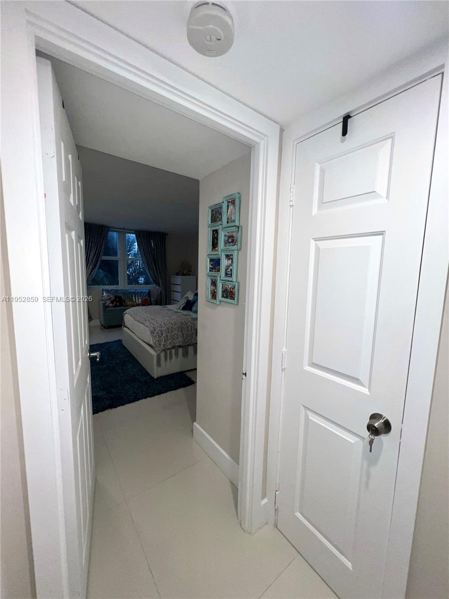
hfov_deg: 89.9
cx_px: 224
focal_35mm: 13
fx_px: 225
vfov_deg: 106.2
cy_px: 300
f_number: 1.8
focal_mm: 1.57
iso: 64
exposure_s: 1/82
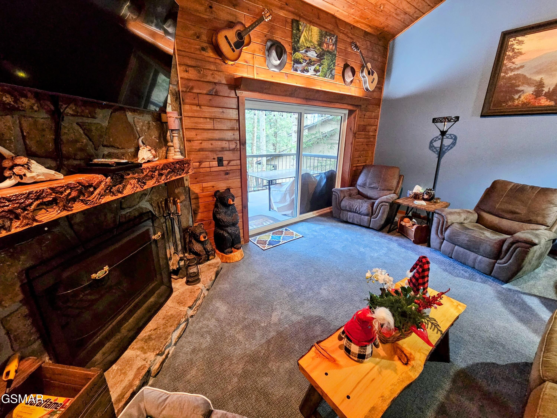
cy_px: 209
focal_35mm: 13
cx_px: 278
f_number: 2.2
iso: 800
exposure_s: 1/24
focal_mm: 2.2
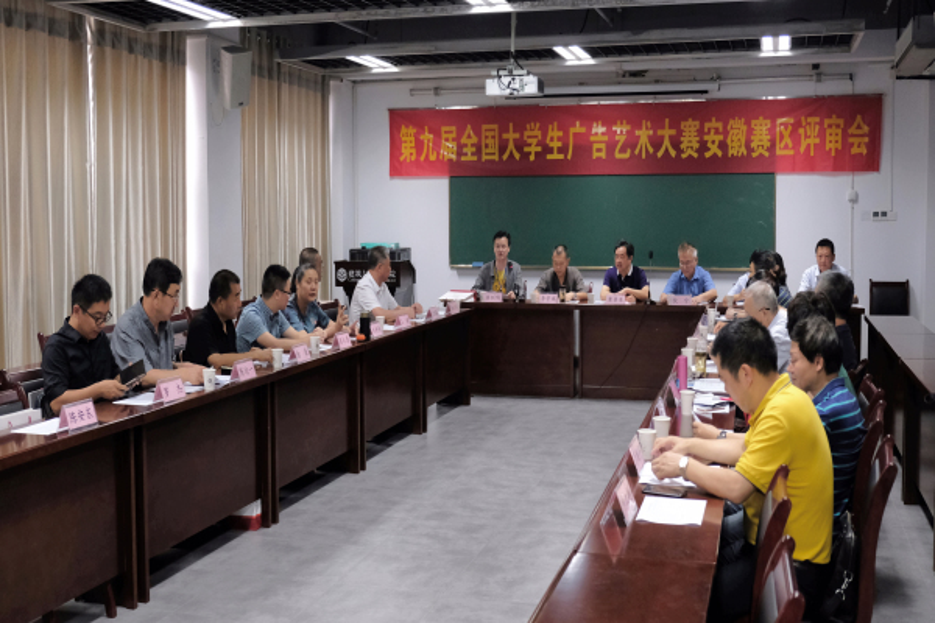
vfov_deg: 36.9
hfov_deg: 53.1
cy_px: 312
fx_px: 935
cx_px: 468
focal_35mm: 36
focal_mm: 24.3
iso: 1600
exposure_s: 1/105
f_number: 3.2
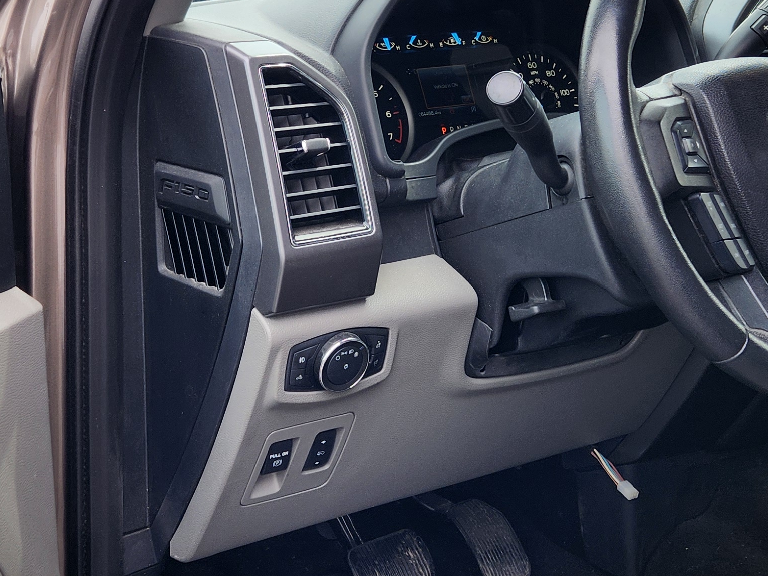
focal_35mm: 60
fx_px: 1331
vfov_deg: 24.3
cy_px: 187
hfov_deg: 32.1
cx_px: 318
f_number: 1.8
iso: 20
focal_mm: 5.4
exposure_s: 1/290
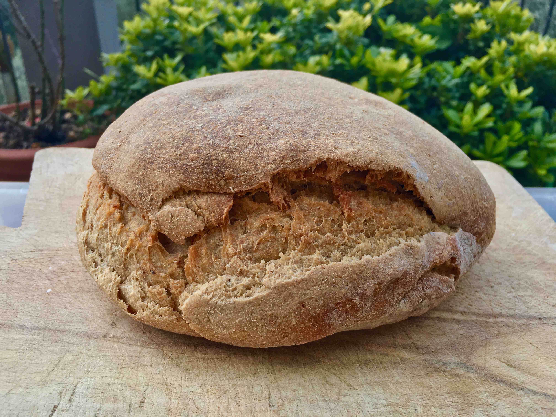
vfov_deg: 48.2
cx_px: 278
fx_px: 466
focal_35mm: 29
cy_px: 208
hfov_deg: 61.7
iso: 25
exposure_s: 1/416
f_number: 2.2
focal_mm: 4.15
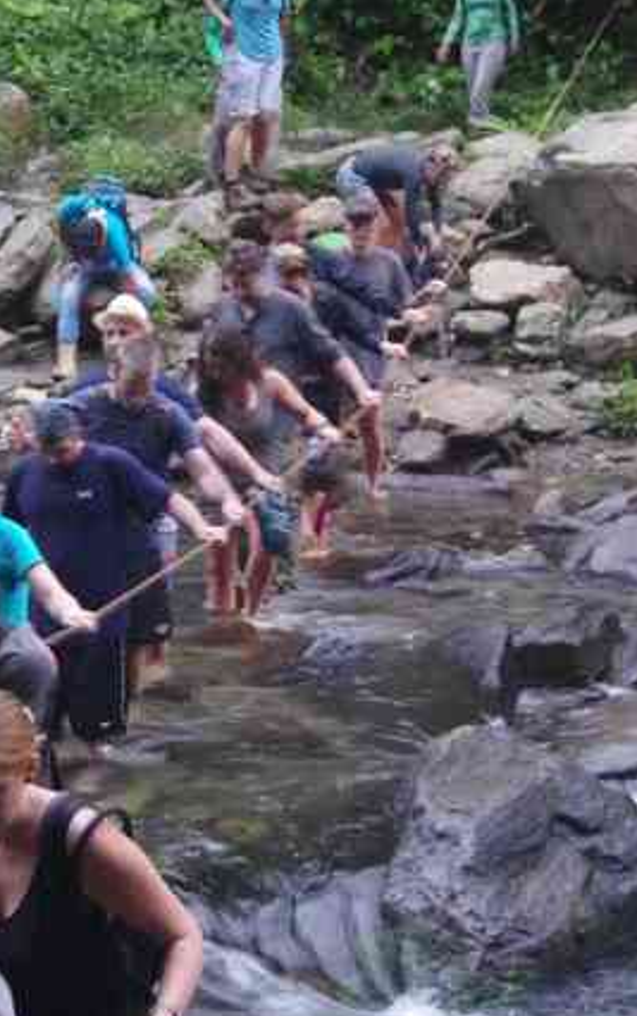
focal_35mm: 117
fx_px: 3243
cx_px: 119
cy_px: 521
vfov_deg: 17.8
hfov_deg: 11.2
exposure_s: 1/13
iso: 3200
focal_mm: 32.5
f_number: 4
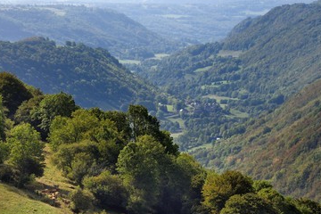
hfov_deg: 9.8
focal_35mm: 210
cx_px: 162
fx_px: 1872
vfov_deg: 6.5
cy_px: 118
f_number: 11
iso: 200
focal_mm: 180
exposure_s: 1/250
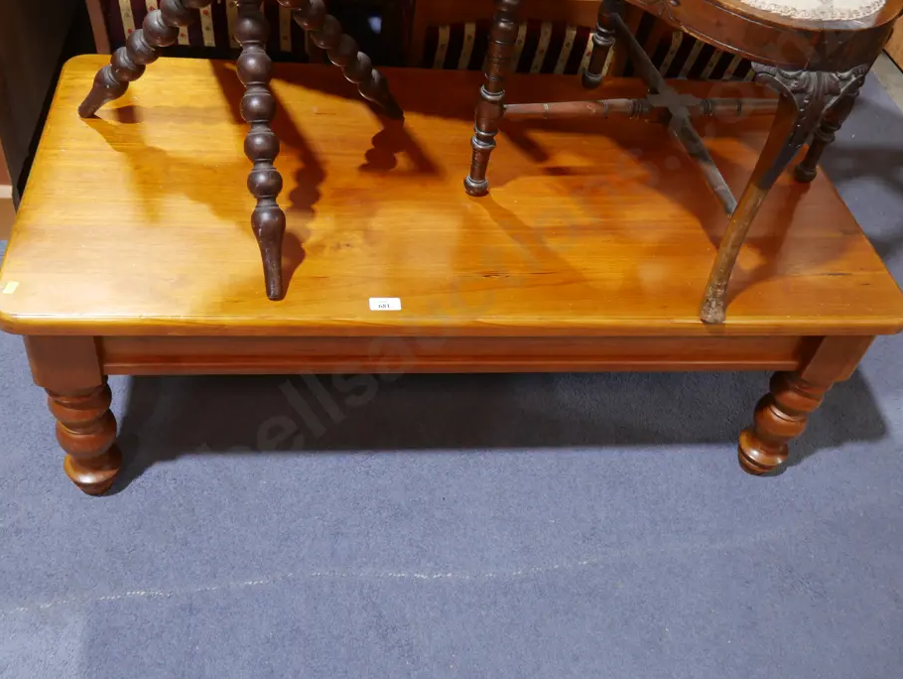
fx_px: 940
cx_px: 438
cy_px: 319
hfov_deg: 51.3
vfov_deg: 39.7
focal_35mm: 36
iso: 640
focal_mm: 16
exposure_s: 1/60
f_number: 3.6
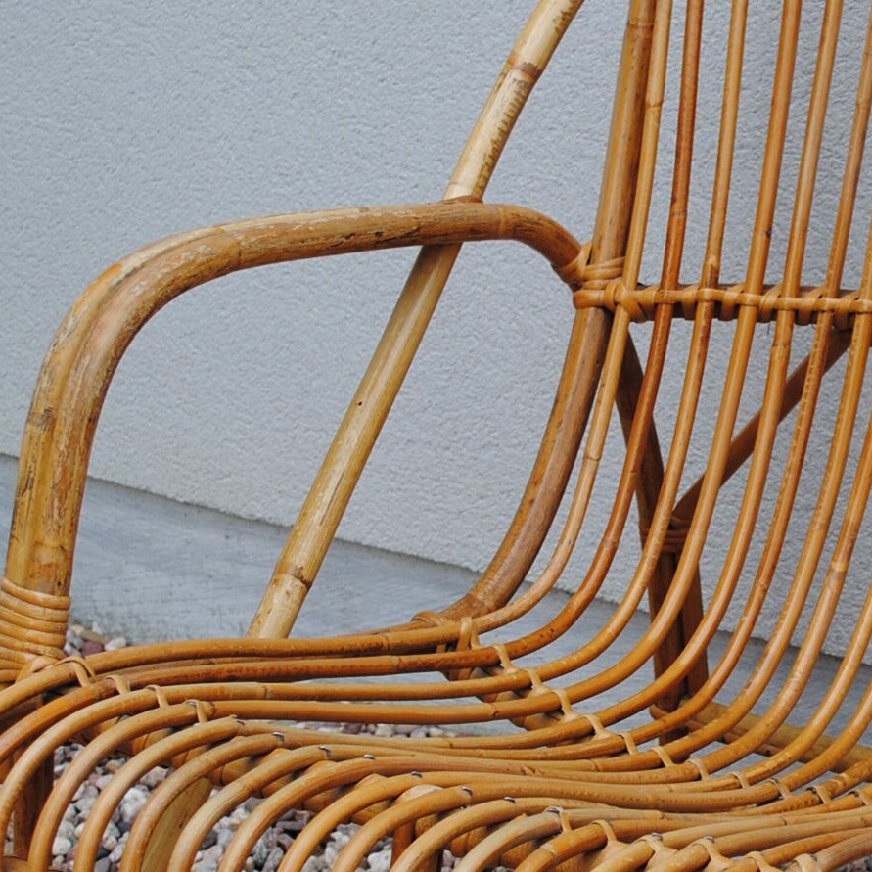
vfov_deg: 16.1
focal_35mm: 108
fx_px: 3078
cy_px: 624
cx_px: 774
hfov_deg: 15.9
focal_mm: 26
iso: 100
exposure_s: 1/125
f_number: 5.6
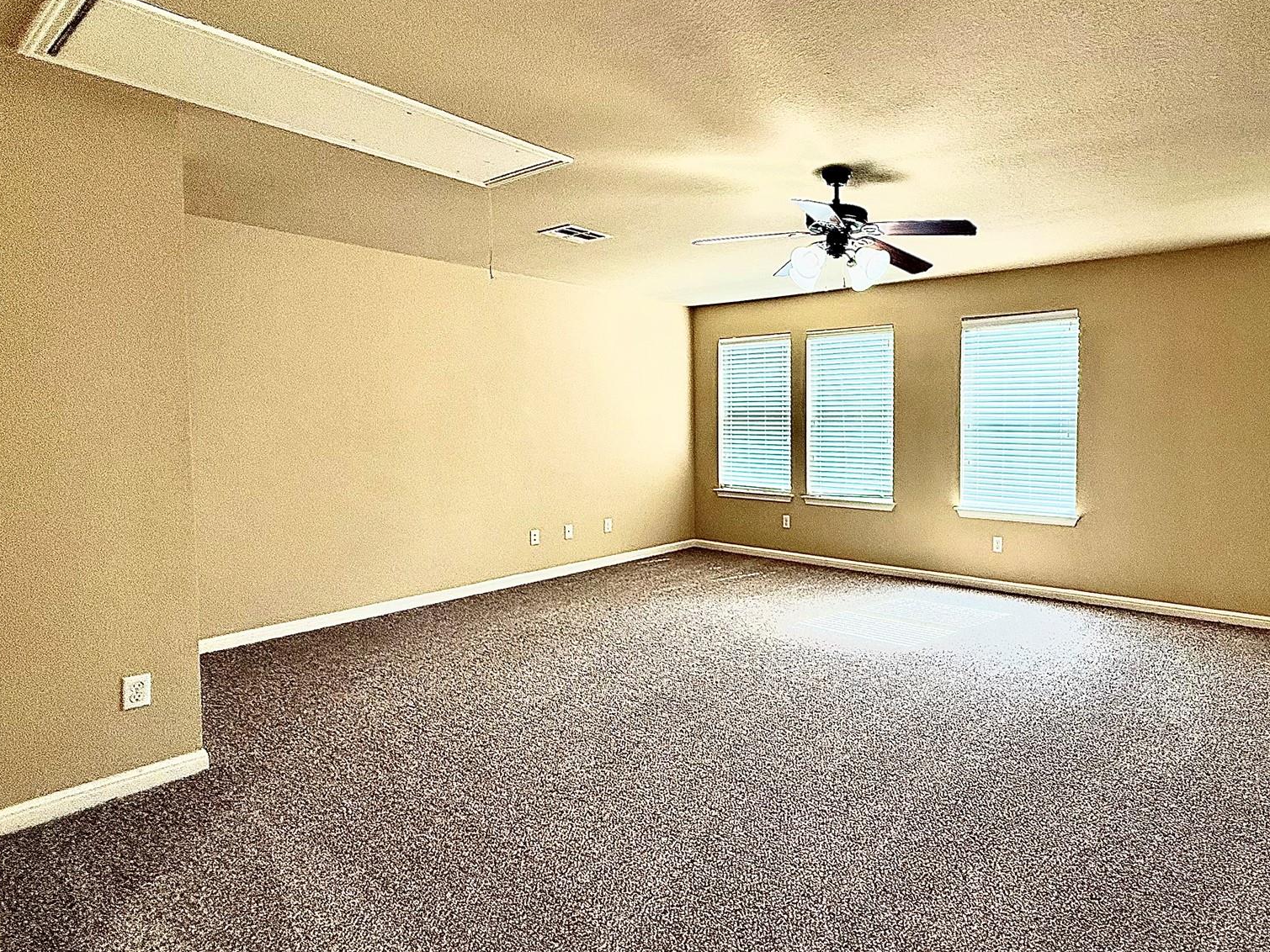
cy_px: 447
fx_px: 697
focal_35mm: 19
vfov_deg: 68.6
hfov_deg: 82.0
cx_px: 840
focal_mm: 2.22
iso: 125
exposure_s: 1/120
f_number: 2.2
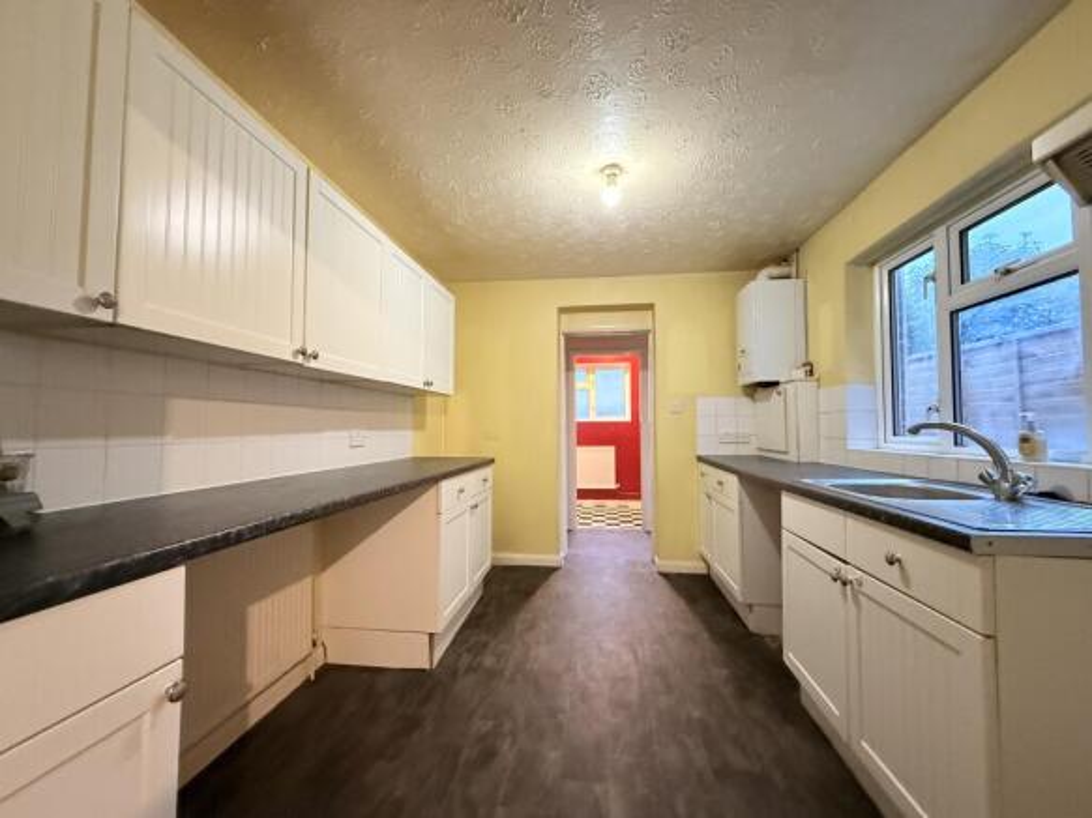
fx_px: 442
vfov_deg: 85.7
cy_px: 409
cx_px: 546
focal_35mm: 14
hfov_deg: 102.1
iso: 800
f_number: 2.2
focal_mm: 2.22
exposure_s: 1/50
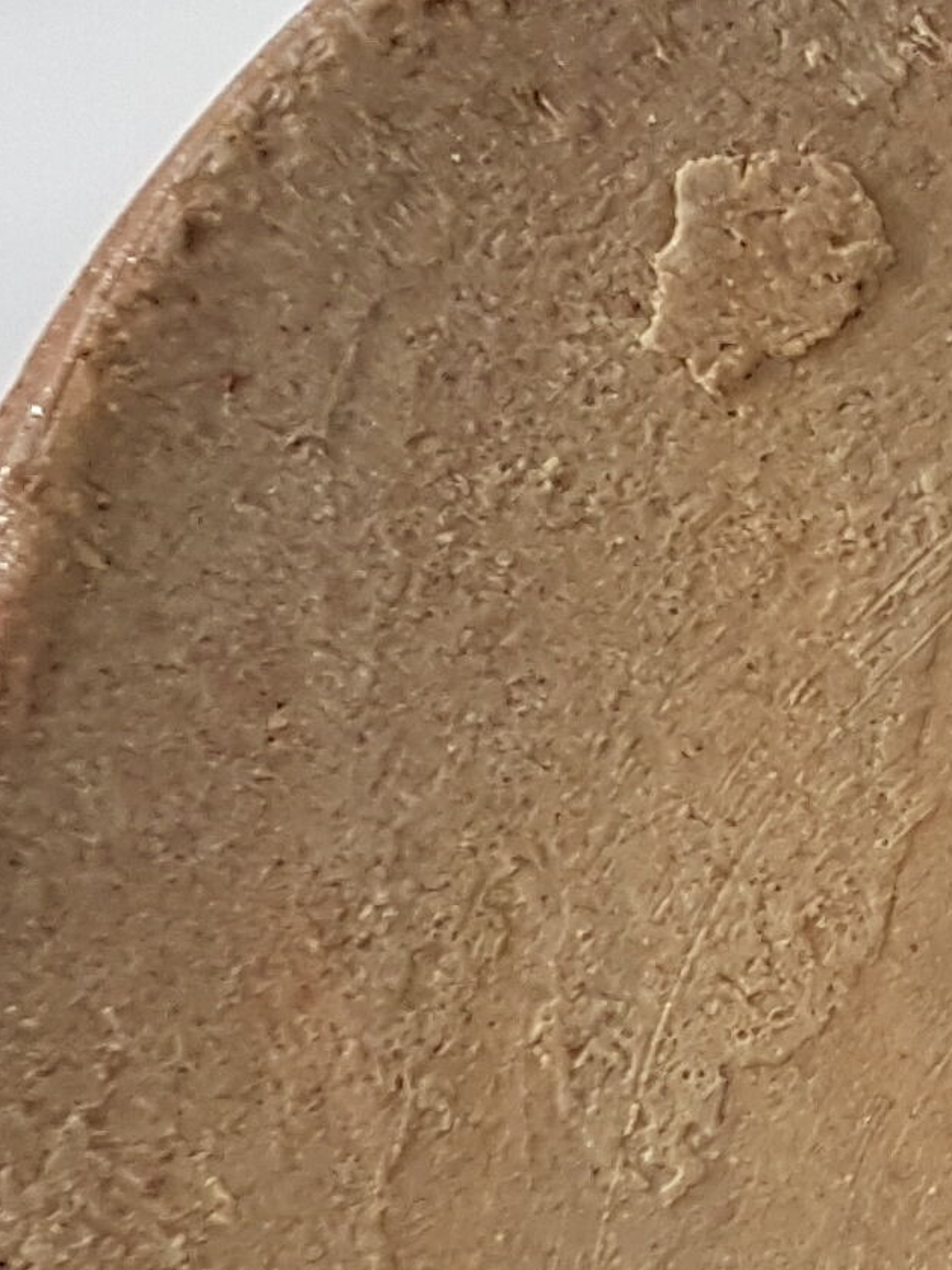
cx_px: 1430
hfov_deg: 11.4
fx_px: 4585
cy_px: 1147
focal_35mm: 125
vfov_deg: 15.6
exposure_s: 1/50
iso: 160
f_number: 1.7
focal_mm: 4.2
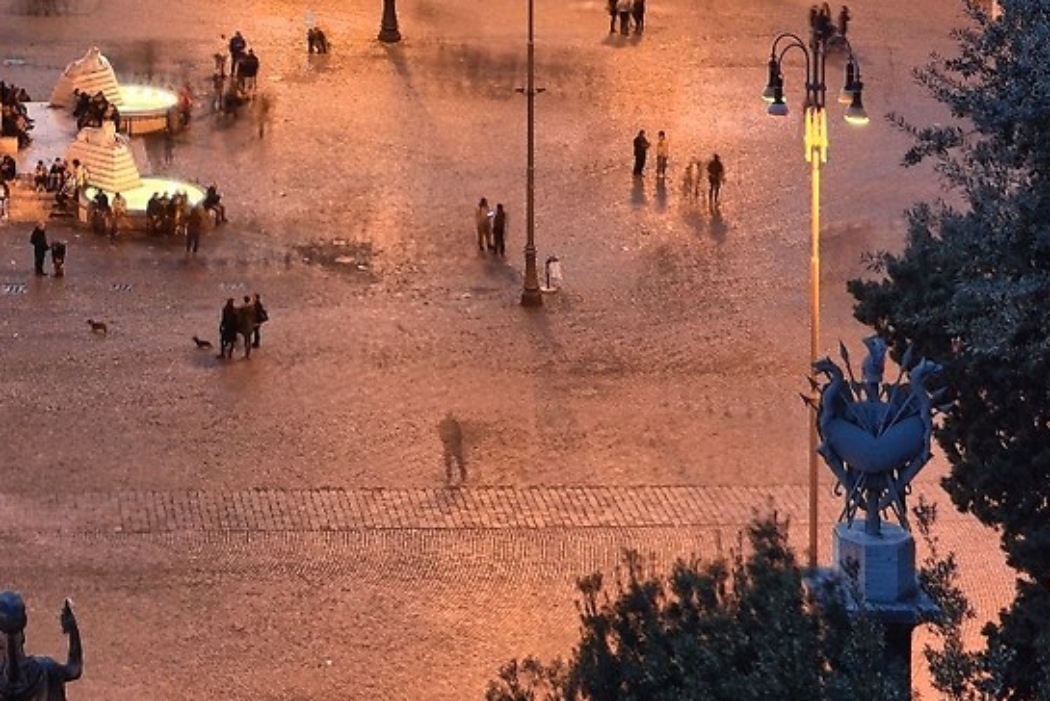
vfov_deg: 9.5
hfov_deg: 15.1
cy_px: -823
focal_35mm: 132
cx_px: -144
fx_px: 3852
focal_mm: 30
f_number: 8
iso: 100
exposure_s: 4
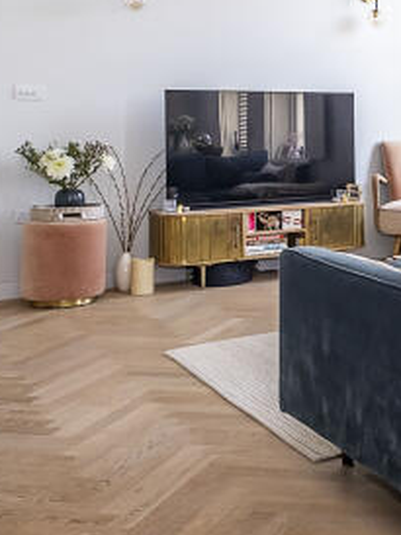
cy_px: 126
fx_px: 835
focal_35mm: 54
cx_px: 565
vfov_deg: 34.7
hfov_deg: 23.0
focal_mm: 10
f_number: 6.4
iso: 320
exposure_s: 1/50
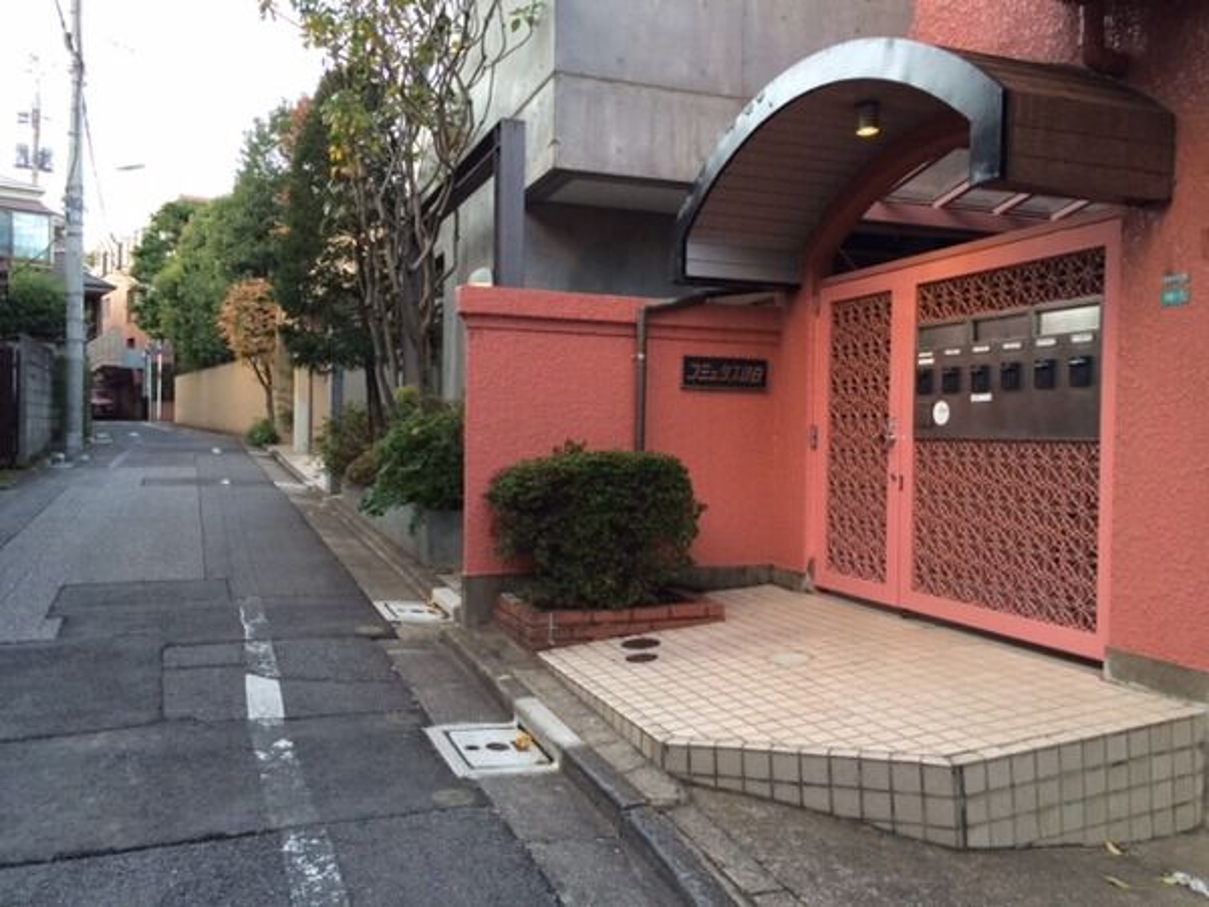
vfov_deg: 48.2
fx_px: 1013
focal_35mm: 29
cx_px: 604
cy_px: 454
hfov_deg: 61.7
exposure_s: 1/30
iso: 50
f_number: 2.2
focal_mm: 4.15
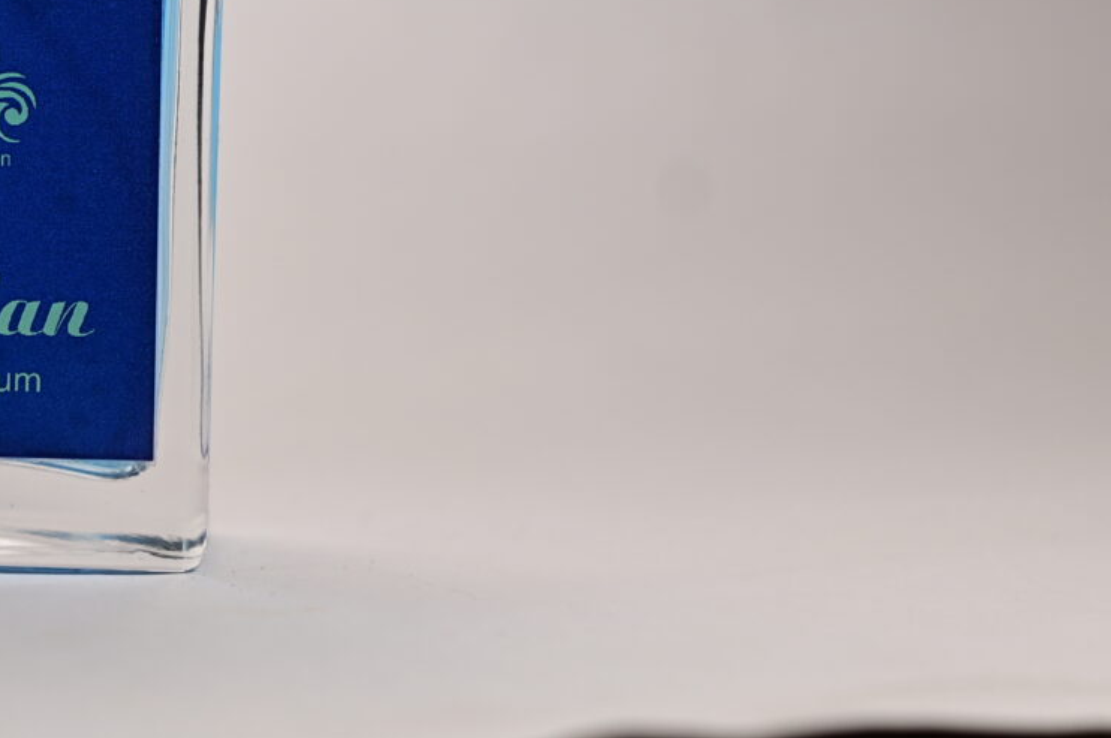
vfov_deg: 6.2
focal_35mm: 220
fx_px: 6782
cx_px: -75
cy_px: -109
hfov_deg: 9.3
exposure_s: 1/400
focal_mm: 85
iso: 400
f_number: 4
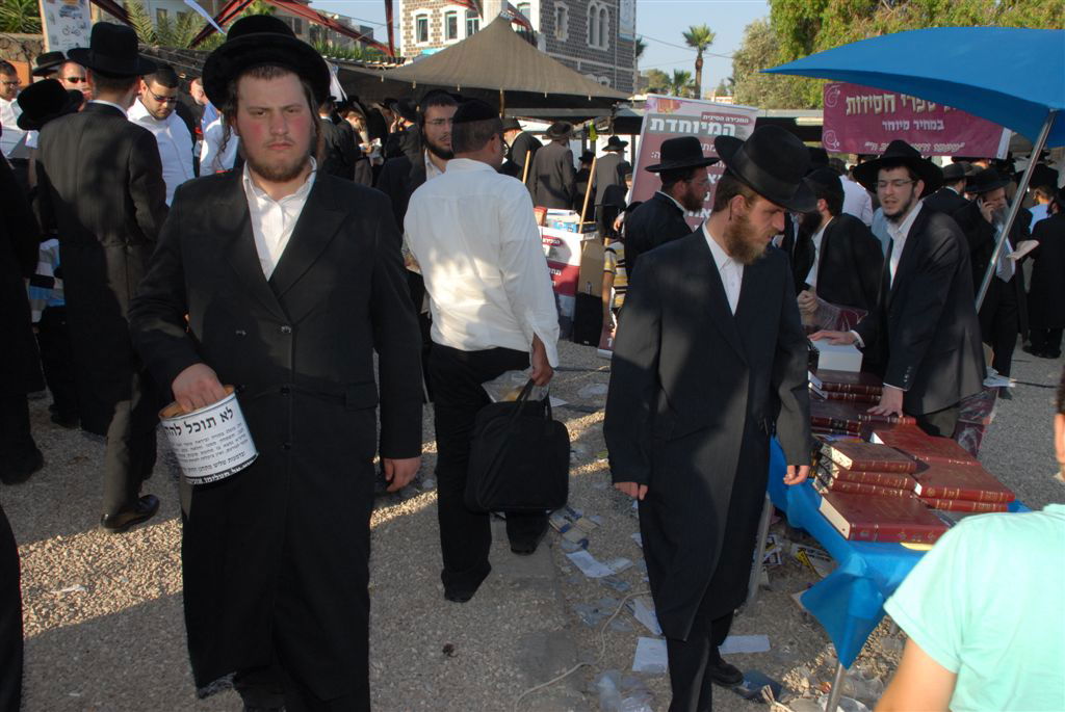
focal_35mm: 30
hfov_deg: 61.9
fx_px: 888
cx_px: 532
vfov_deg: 43.7
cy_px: 356
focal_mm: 20
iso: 250
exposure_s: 1/180
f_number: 7.1
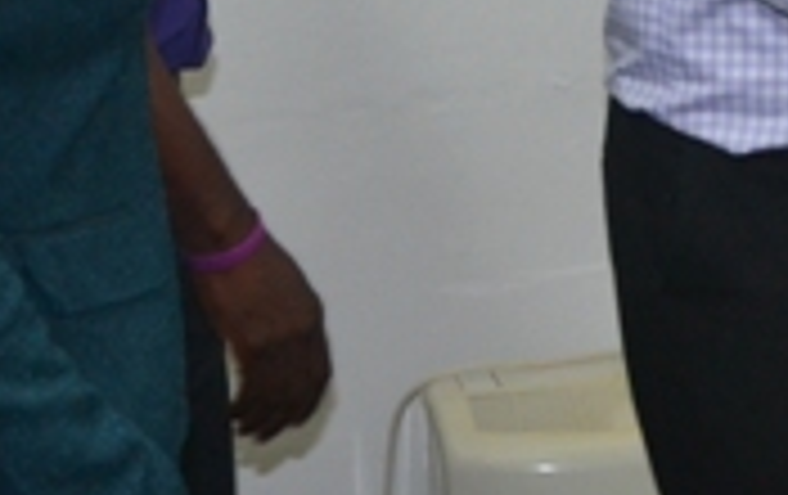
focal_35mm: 162
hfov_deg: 12.6
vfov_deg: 7.9
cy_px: -398
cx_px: 986
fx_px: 3482
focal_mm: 29
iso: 1400
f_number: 4.5
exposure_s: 1/60
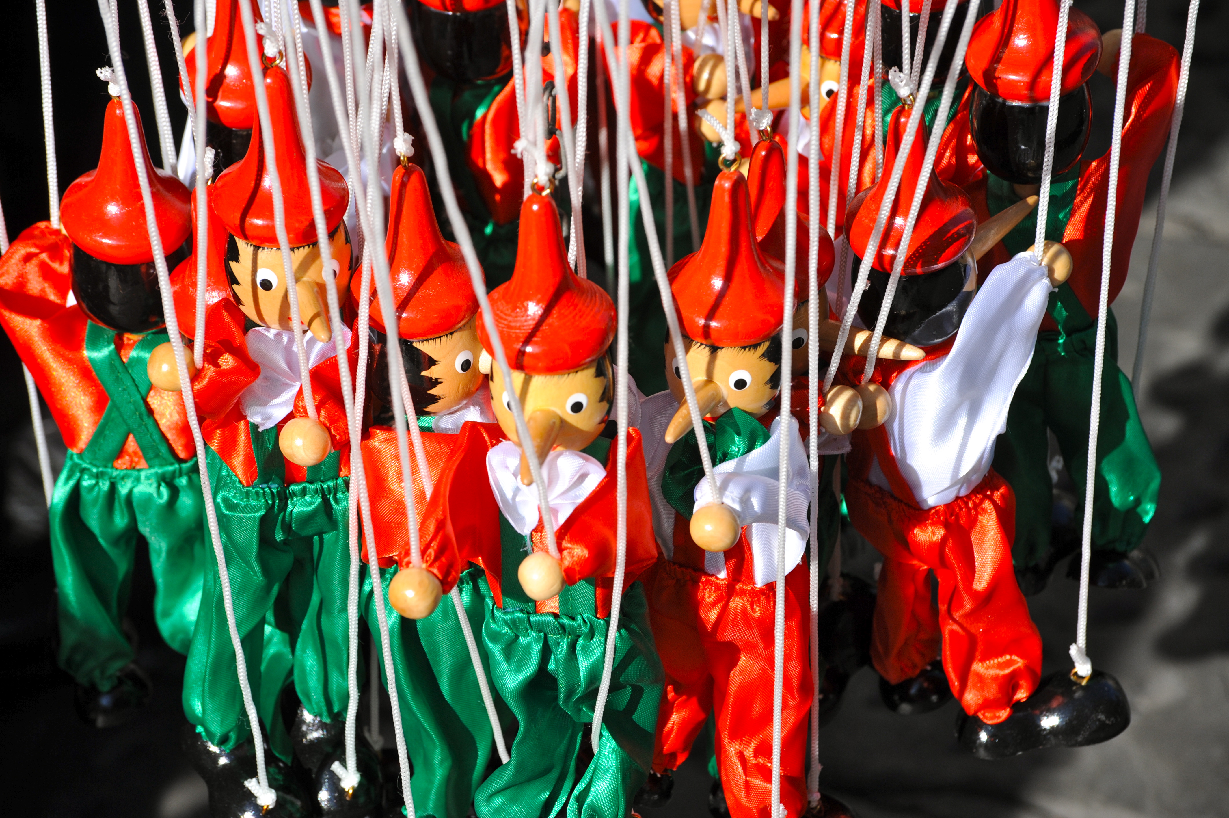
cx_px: 614
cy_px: 409
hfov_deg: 16.4
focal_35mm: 125
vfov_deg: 11.0
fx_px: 4265
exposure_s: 1/640
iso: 400
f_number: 13
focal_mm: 125
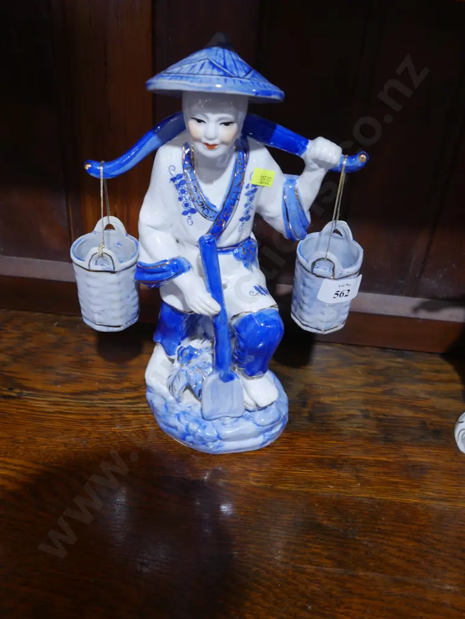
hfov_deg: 39.7
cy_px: 310
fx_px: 644
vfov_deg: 51.3
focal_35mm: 36
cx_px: 232
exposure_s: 1/60
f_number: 4
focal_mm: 18
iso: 500
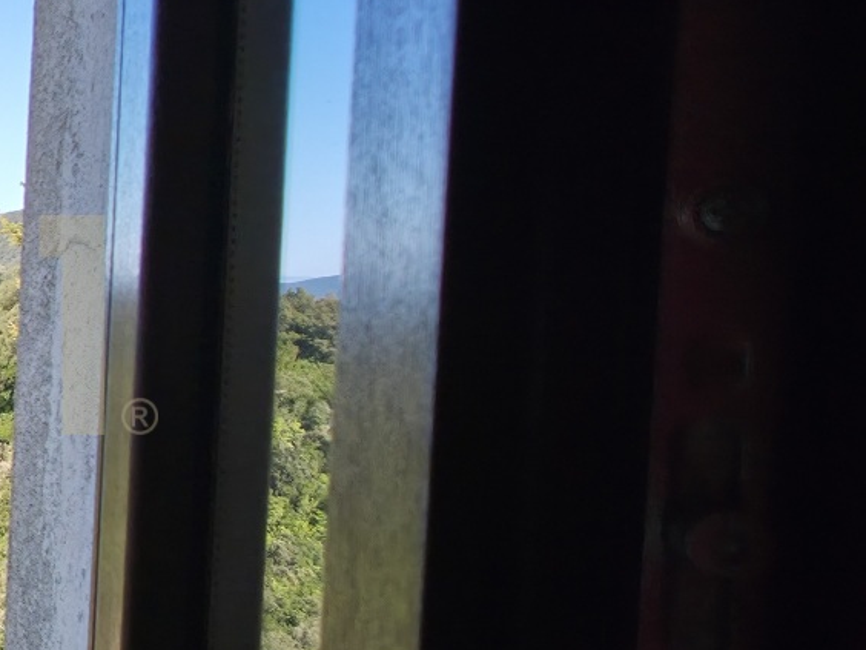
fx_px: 1476
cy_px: 324
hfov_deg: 19.7
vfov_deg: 24.8
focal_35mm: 59
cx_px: -825
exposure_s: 1/1064
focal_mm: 2.2
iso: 20
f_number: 1.9
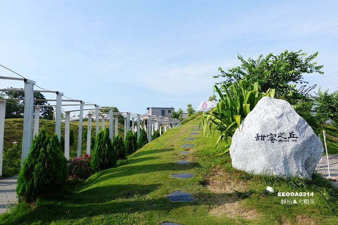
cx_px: 169
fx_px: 225
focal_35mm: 24
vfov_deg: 53.1
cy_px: 112
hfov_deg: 73.8
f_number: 4
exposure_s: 1/100
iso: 125
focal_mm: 8.8
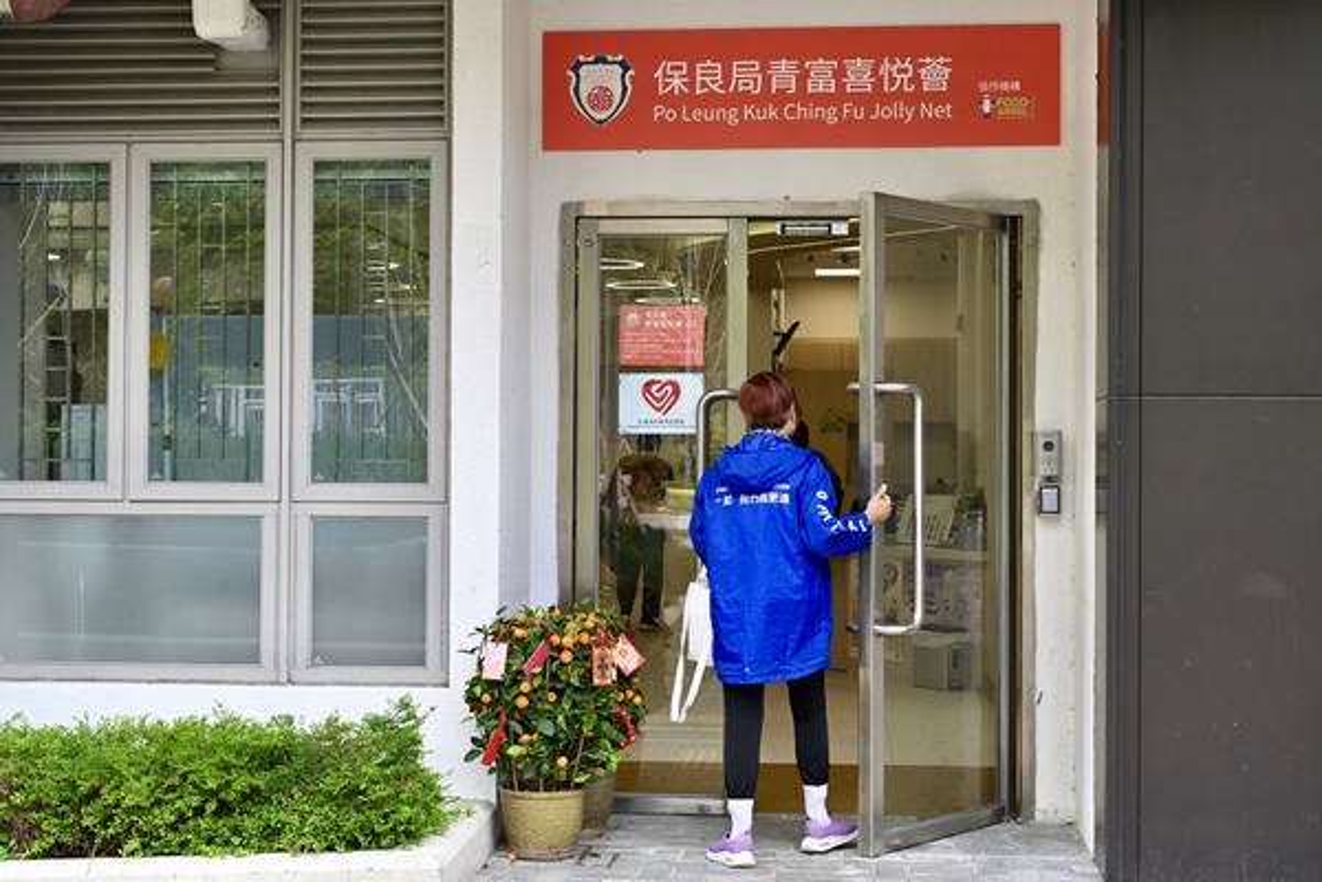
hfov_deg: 51.9
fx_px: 1359
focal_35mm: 37
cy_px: 441
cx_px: 661
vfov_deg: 35.9
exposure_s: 1/200
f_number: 9
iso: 800
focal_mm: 37
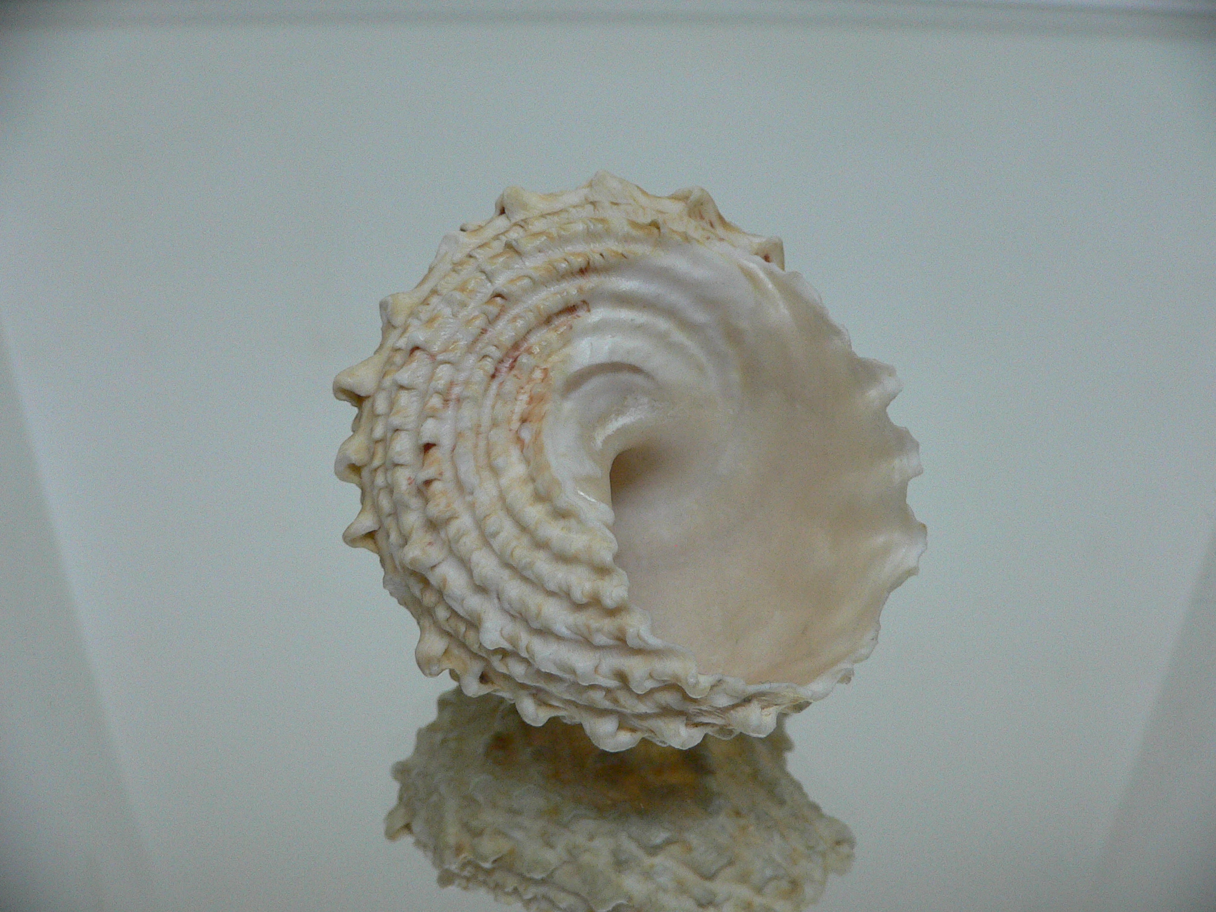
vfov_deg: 40.7
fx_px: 1229
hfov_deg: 52.6
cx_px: 608
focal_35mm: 35
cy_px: 456
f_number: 2.8
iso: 200
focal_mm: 4.6
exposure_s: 1/60
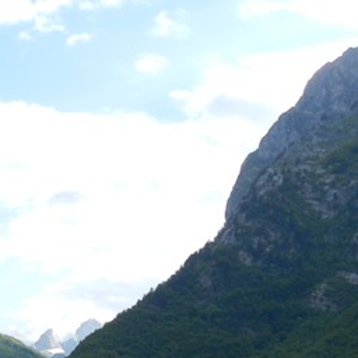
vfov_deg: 15.2
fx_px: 1322
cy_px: 358
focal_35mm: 113
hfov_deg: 15.4
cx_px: 105
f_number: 3.7
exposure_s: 1/640
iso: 160
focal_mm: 5.6
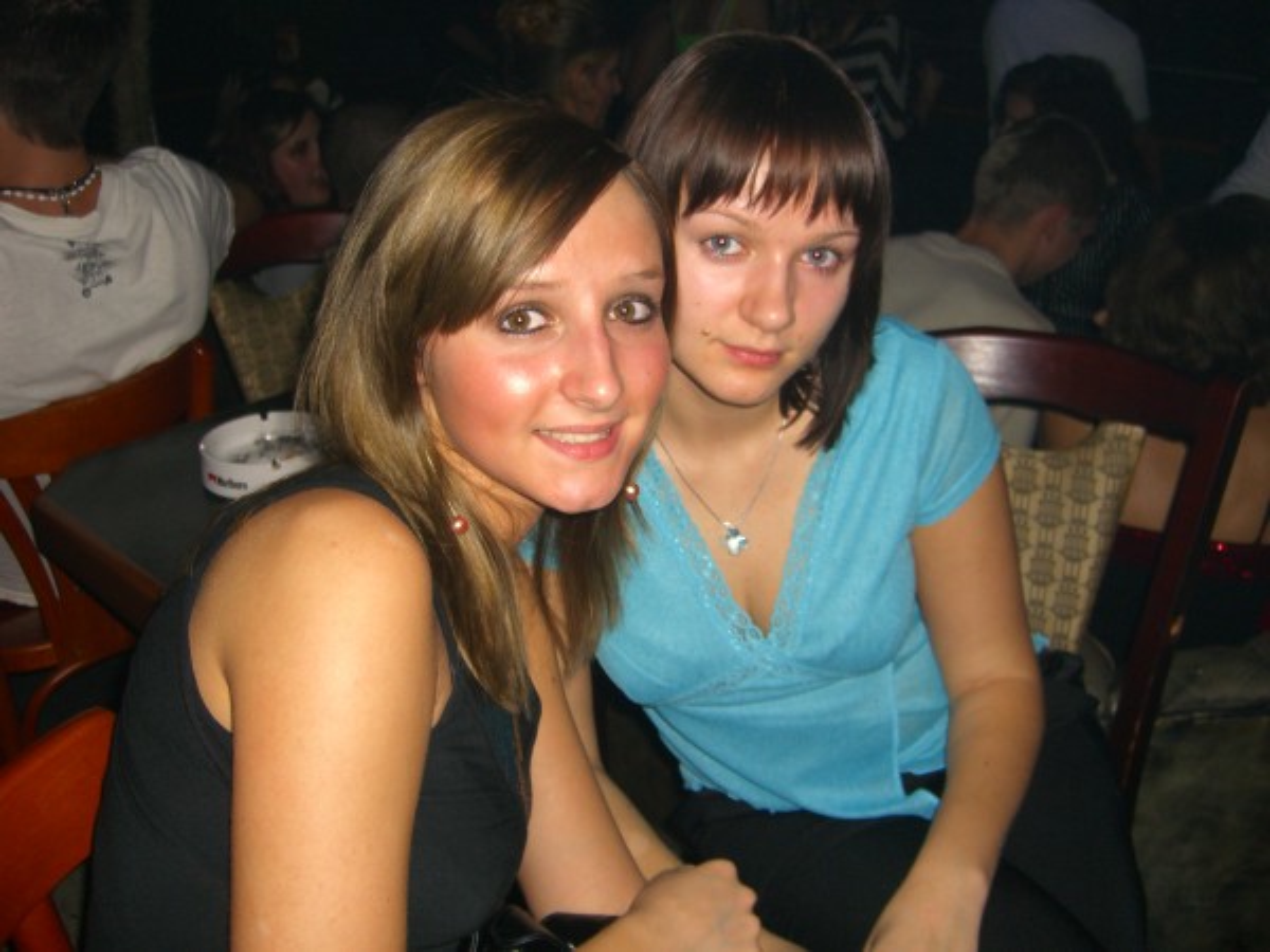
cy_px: 476
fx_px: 1394
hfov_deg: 49.0
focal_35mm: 38
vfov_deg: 37.7
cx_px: 635
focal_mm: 7.9
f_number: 2.8
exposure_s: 1/60
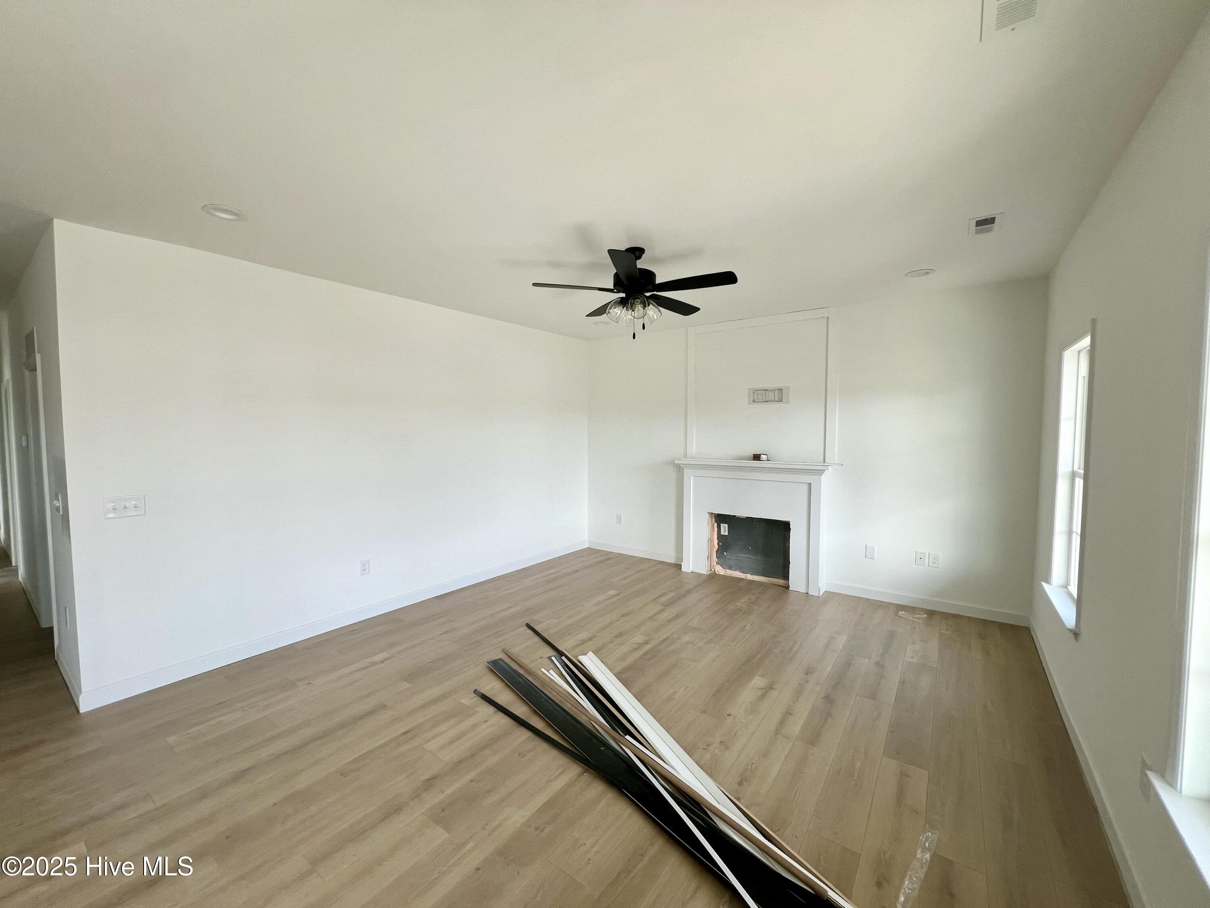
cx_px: 605
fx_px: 454
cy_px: 454
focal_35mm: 13
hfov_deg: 106.2
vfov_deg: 89.9
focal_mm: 1.57
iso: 40
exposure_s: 1/99
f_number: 1.8
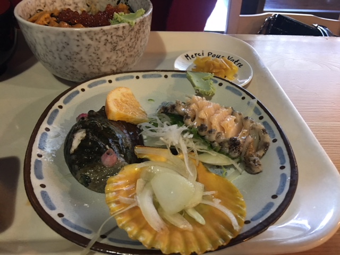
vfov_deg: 48.2
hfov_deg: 61.7
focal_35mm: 29
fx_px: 285
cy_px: 128
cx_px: 170
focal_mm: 4.15
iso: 80
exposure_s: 1/8
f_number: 2.2
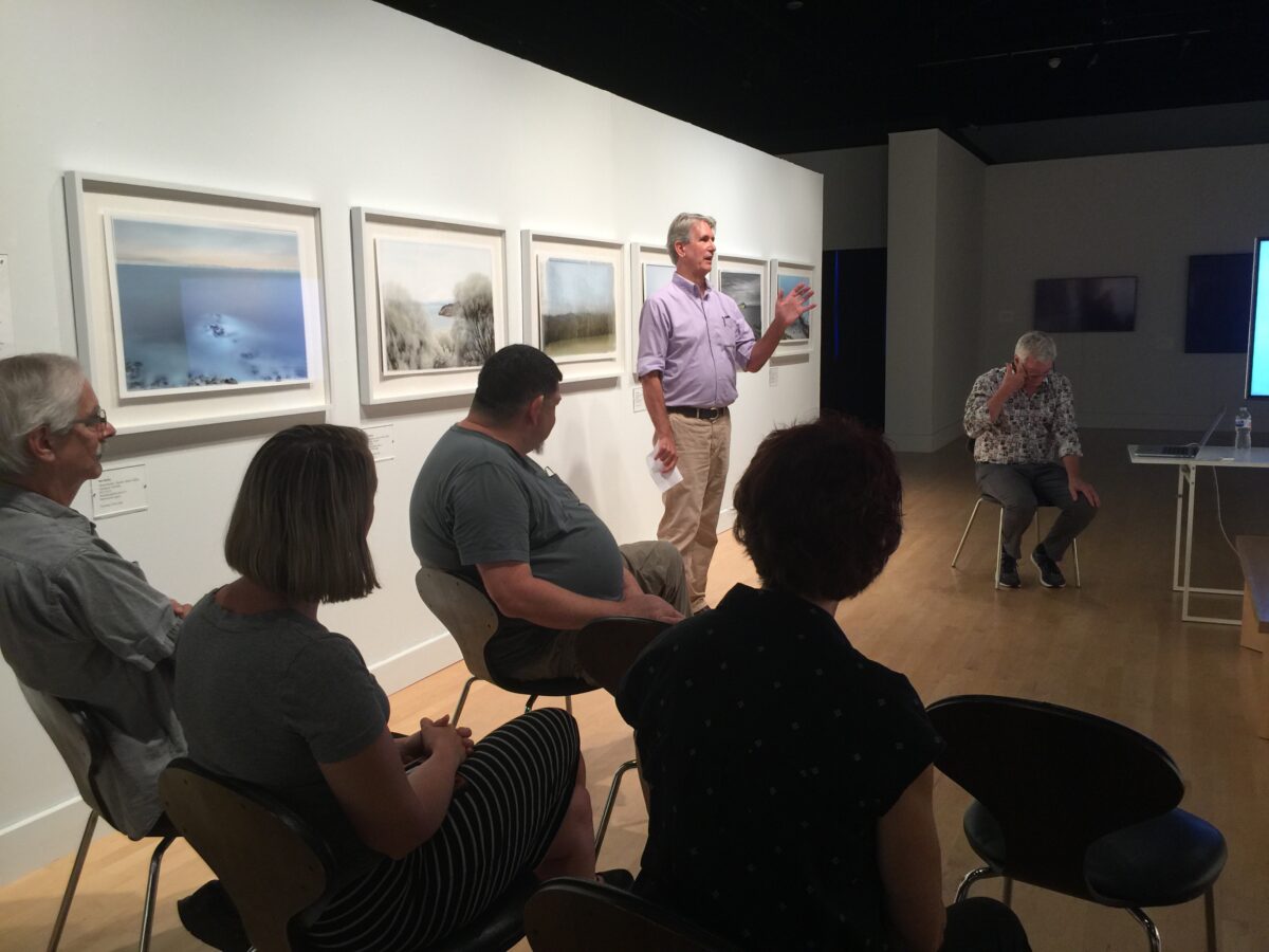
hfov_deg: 61.7
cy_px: 476
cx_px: 634
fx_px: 1063
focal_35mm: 29
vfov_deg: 48.2
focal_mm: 4.15
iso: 40
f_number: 2.2
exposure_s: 1/30
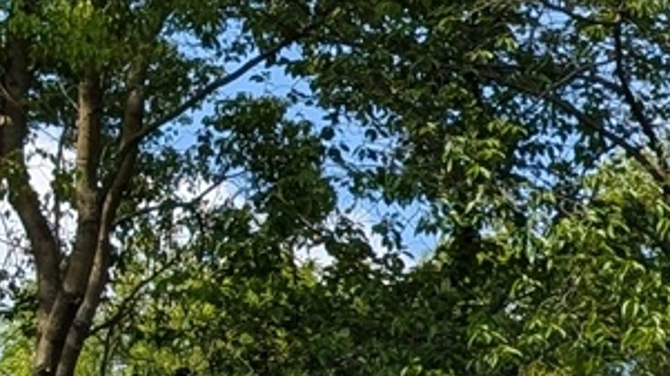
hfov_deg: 10.7
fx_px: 3161
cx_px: 1509
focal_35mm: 178
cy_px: 966
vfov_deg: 6.4
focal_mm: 6.9
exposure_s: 1/715
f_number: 1.68
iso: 19
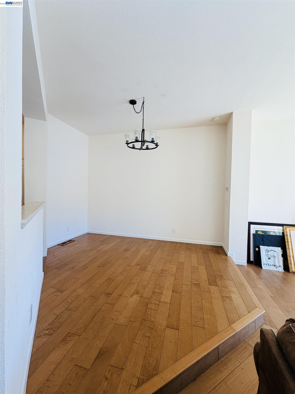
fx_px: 159
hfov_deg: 85.7
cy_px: 197
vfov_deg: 102.1
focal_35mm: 14
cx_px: 148
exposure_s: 1/120
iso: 100
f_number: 2.2
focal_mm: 2.22
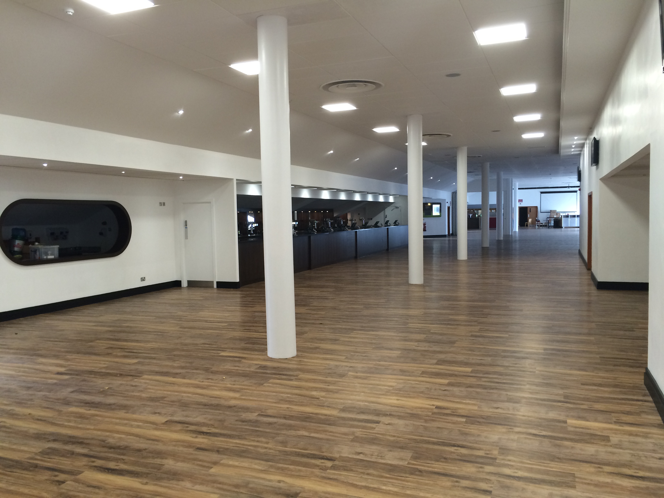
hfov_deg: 61.7
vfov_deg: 48.2
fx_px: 556
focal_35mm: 29
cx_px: 332
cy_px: 249
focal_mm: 4.15
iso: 100
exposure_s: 1/33
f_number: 2.2
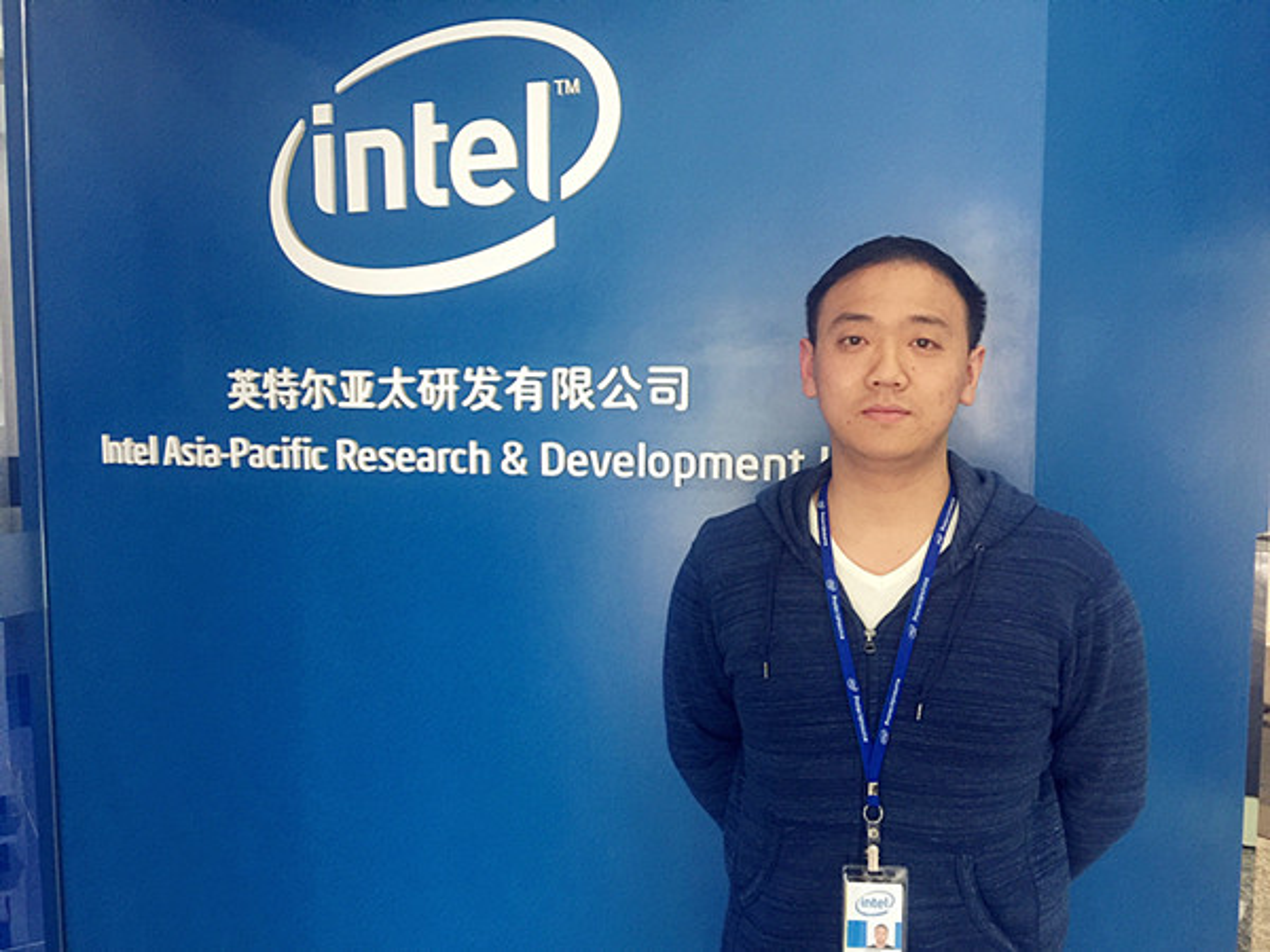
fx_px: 1064
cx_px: 635
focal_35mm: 29
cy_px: 476
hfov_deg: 61.7
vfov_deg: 48.2
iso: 125
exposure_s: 1/17
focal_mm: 4.15
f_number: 2.2
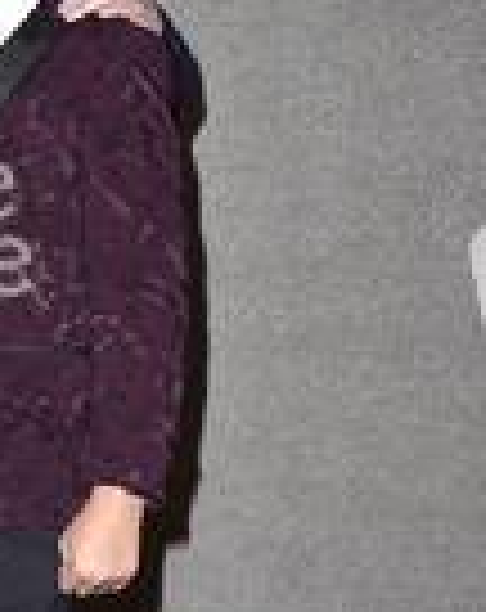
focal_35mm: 97
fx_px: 1752
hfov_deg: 15.3
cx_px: -65
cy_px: 495
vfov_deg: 19.6
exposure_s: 1/250
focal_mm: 35
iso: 500
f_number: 6.3
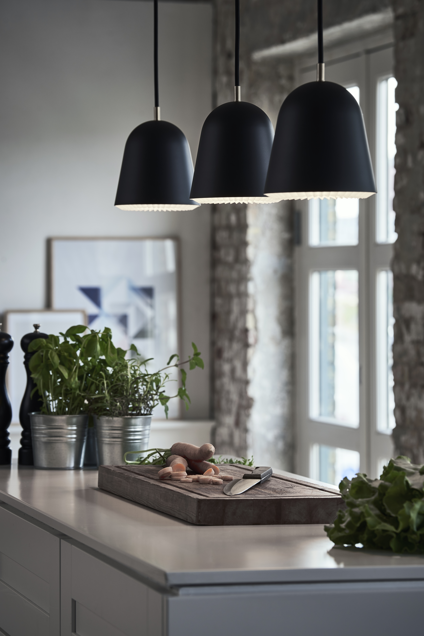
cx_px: 212
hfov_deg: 11.2
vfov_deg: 16.8
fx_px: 2154
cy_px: 318
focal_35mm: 122
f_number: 7.1
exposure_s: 1/15
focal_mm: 122
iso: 100
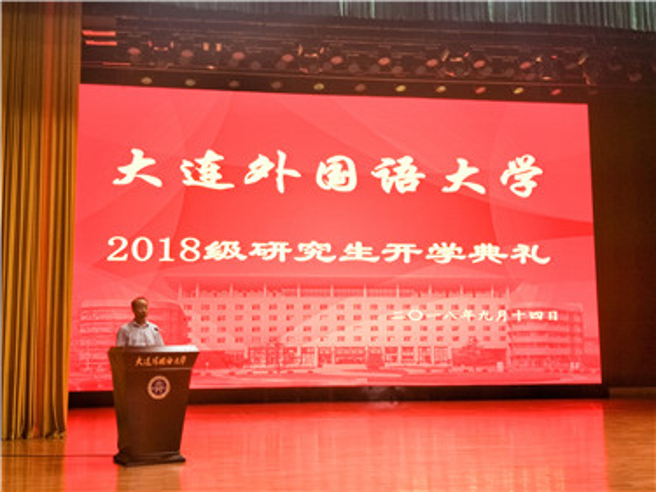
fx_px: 455
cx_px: 328
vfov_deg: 56.8
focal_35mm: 24
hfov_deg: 71.6
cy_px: 246
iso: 103
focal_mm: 4.1
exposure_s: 1/50
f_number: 1.7
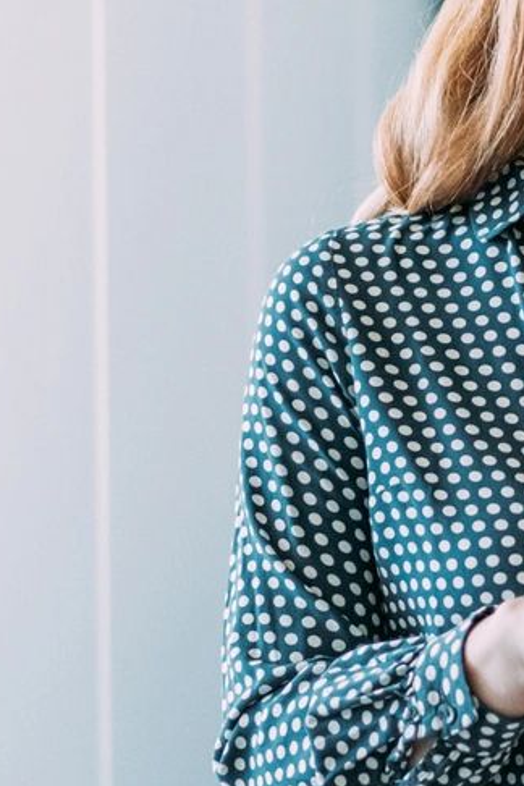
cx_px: 843
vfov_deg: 8.6
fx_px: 5240
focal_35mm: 240
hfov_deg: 5.7
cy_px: 288
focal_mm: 55
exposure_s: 1/400
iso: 2500
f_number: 2
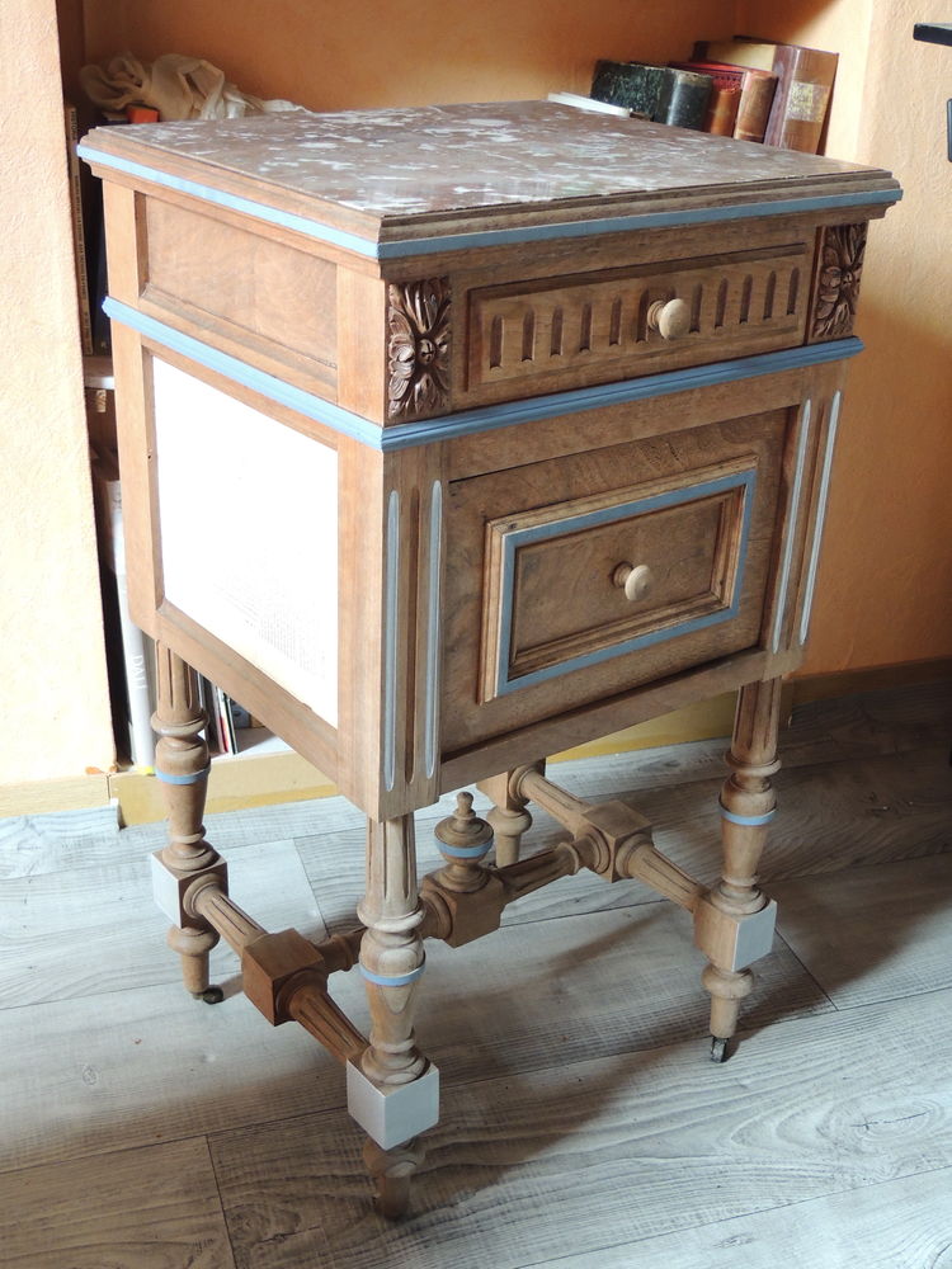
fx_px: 1577
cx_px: 476
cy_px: 634
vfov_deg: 43.9
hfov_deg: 33.6
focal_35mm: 43
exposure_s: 1/13
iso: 400
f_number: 3.4
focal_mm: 7.6
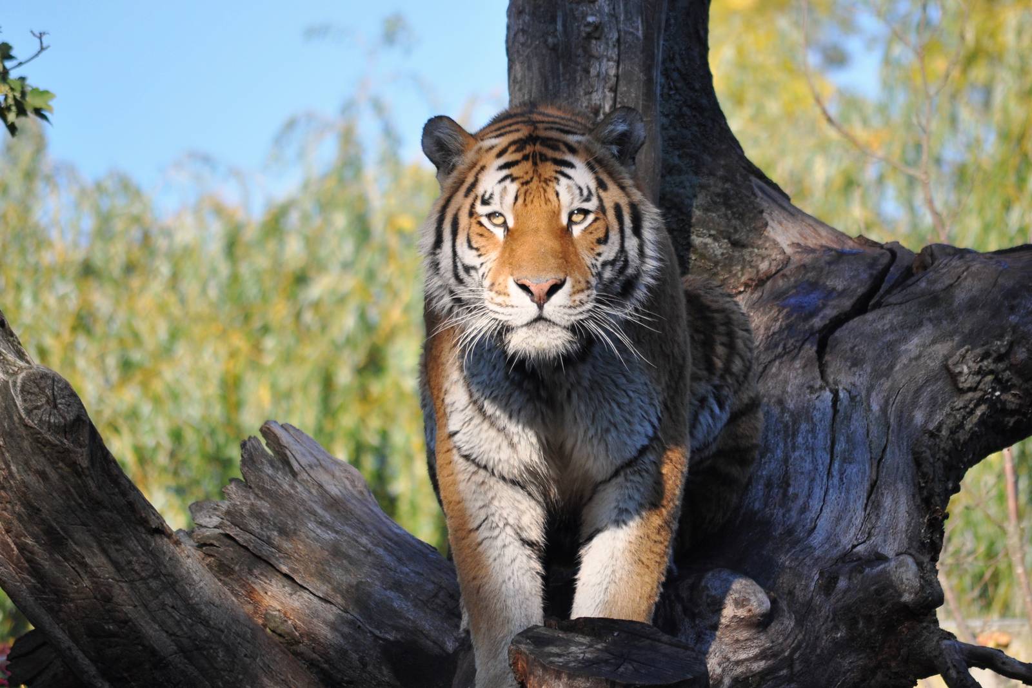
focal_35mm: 300
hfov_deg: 6.9
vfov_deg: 4.6
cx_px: 516
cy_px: 344
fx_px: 8600
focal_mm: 200
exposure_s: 1/1000
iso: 560
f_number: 5.6
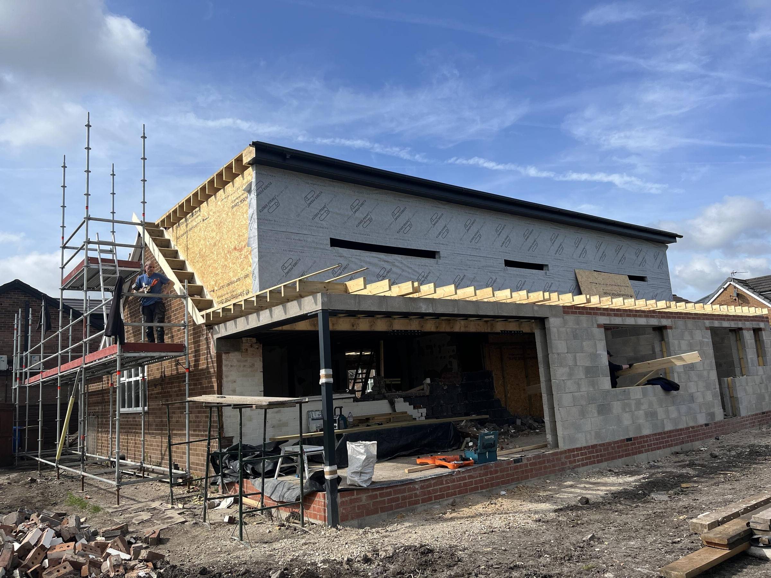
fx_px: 579
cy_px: 289
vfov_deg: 53.1
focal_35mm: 26
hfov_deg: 67.3
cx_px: 386
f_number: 1.6
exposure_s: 1/3521
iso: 50
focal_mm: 5.1
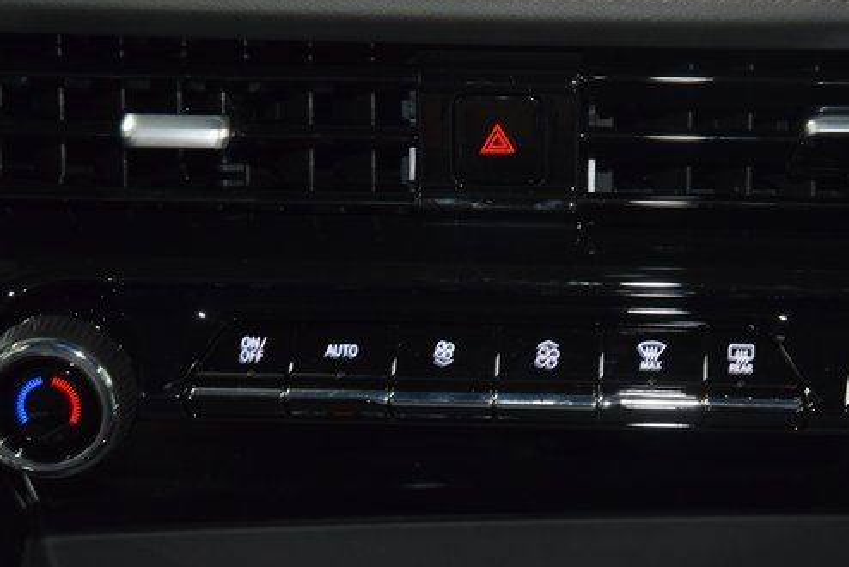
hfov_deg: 15.1
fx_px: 3209
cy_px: 305
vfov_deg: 10.1
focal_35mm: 136
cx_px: 509
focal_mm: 70
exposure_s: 1/15
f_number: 4.5
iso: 1800
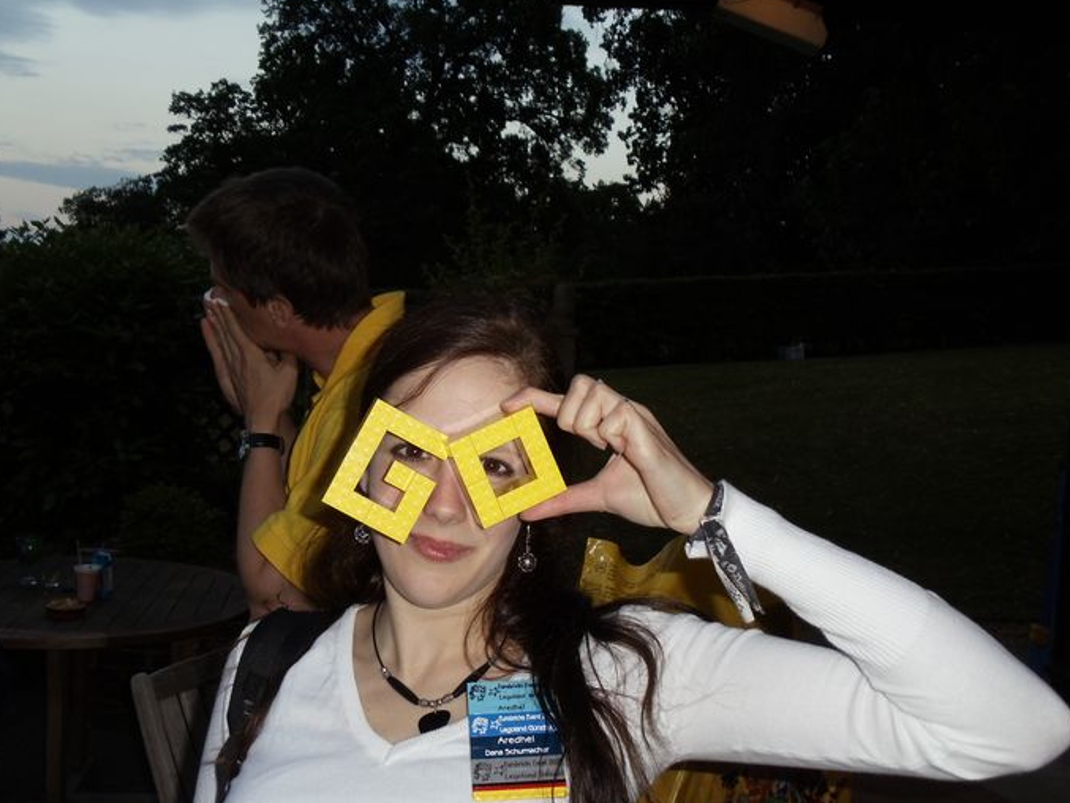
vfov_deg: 28.0
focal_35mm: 52
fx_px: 1608
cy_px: 405
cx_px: 471
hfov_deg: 36.8
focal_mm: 6
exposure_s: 1/30
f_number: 3.5
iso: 80
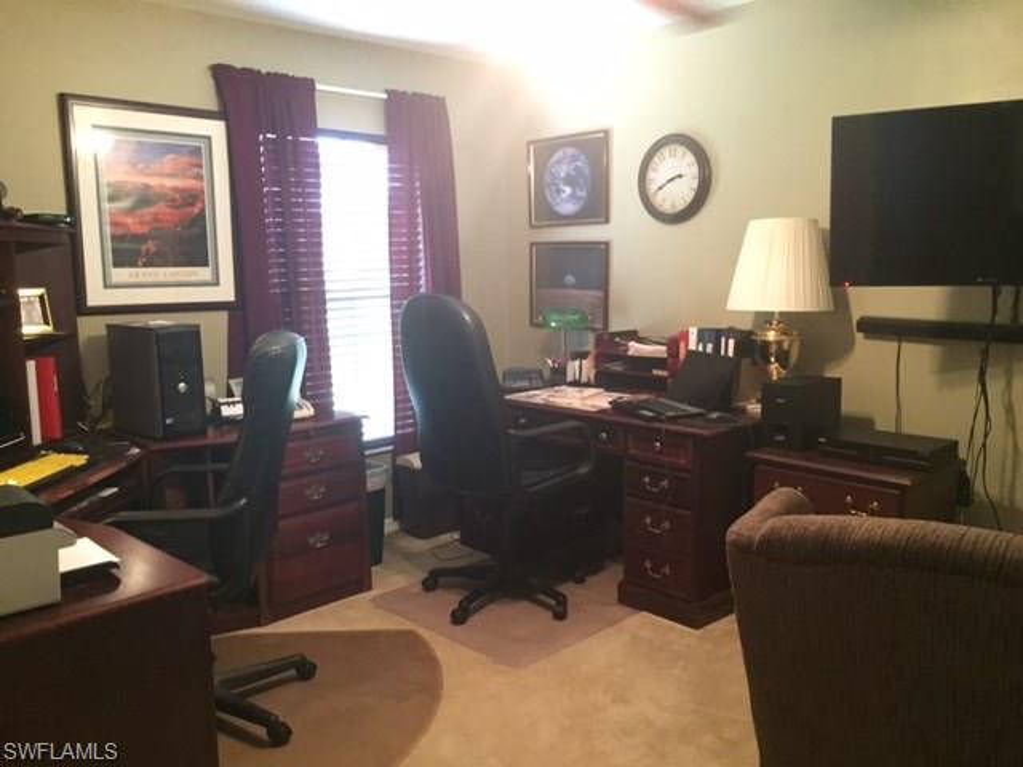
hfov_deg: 61.7
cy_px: 384
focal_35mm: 29
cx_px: 512
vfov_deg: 48.2
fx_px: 857
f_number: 2.2
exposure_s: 1/15
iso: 400
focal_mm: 4.15
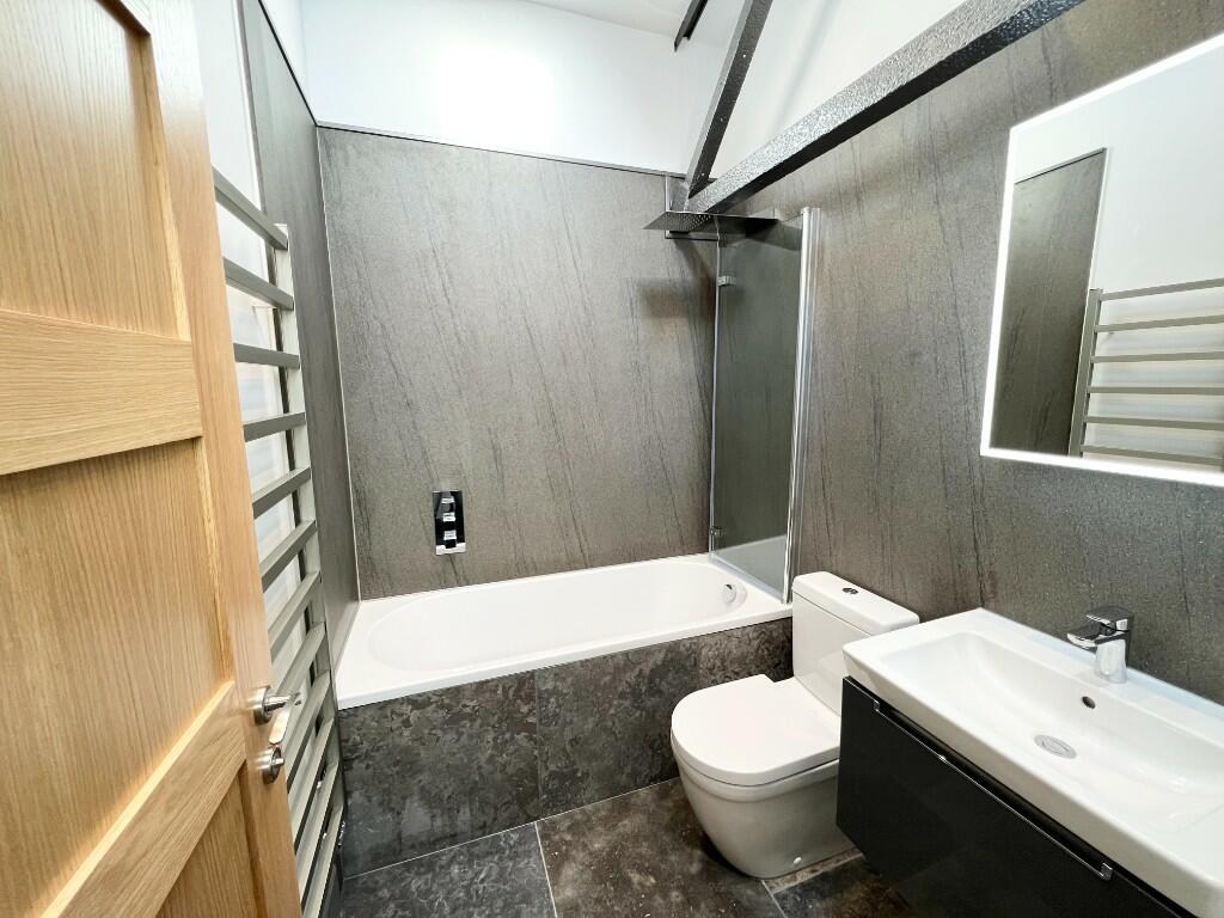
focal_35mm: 13
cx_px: 612
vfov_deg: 89.9
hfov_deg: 106.2
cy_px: 459
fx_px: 460
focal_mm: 1.57
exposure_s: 1/100
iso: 200
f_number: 1.8
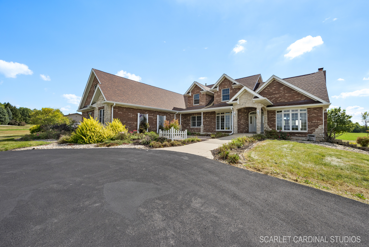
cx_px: 184
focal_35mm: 14
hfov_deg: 104.2
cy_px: 124
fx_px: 144
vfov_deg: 81.3
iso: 640
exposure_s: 1/640
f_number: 10
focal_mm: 14
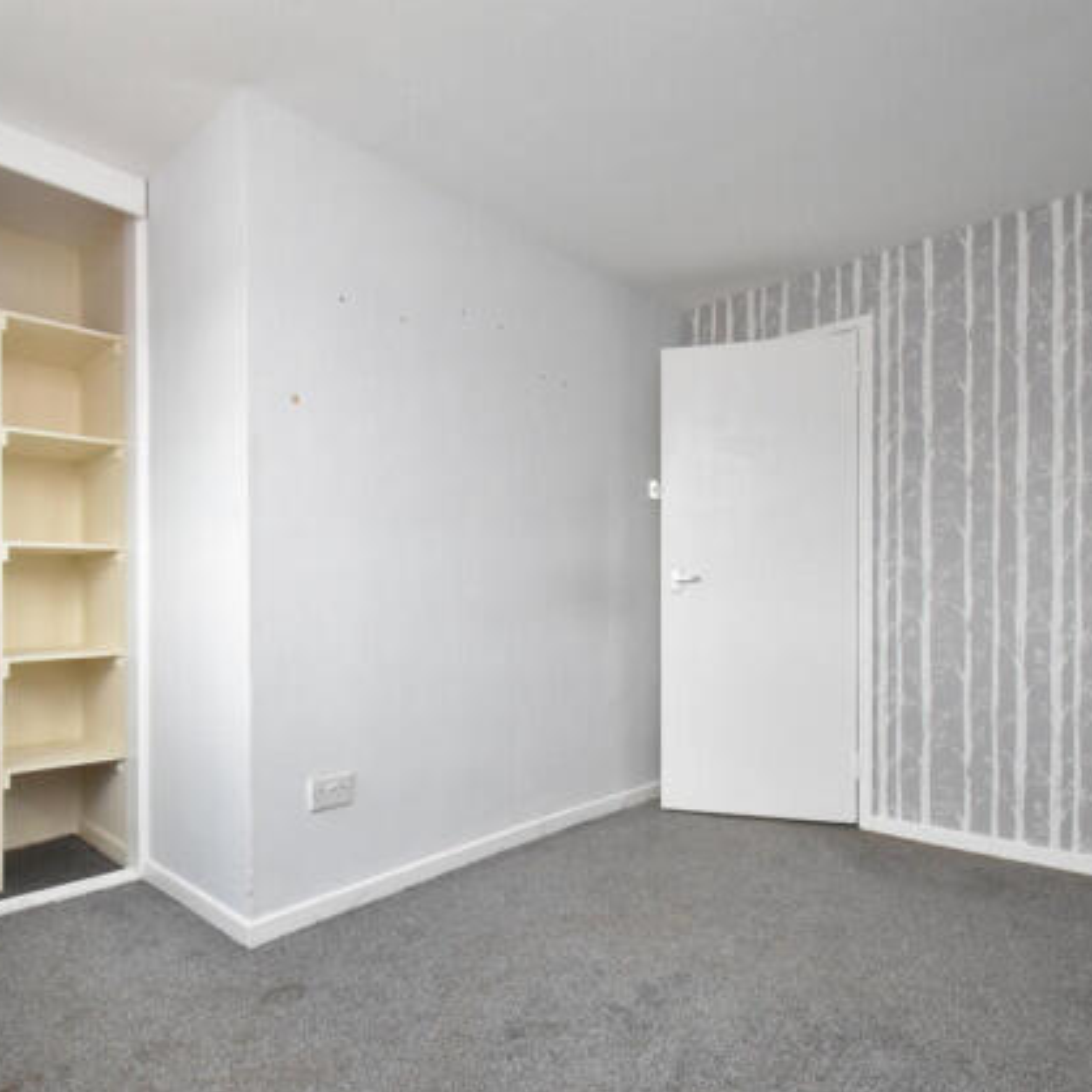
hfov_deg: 74.5
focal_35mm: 20
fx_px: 714
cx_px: 482
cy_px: 566
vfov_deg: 74.8
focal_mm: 10
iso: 1600
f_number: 10
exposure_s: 1/60
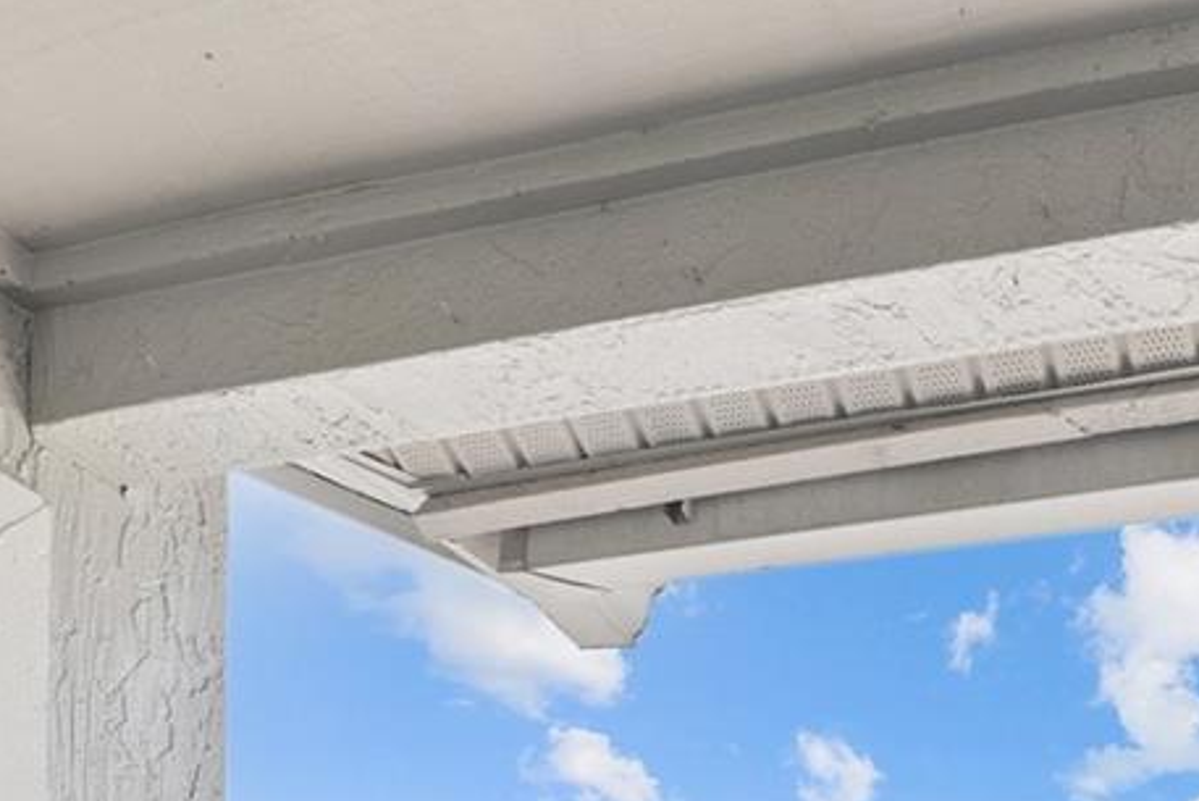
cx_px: 1000
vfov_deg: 21.0
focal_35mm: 49
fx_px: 1632
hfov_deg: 38.4
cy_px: 1345
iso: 400
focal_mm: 14
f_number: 7.1
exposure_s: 1/25
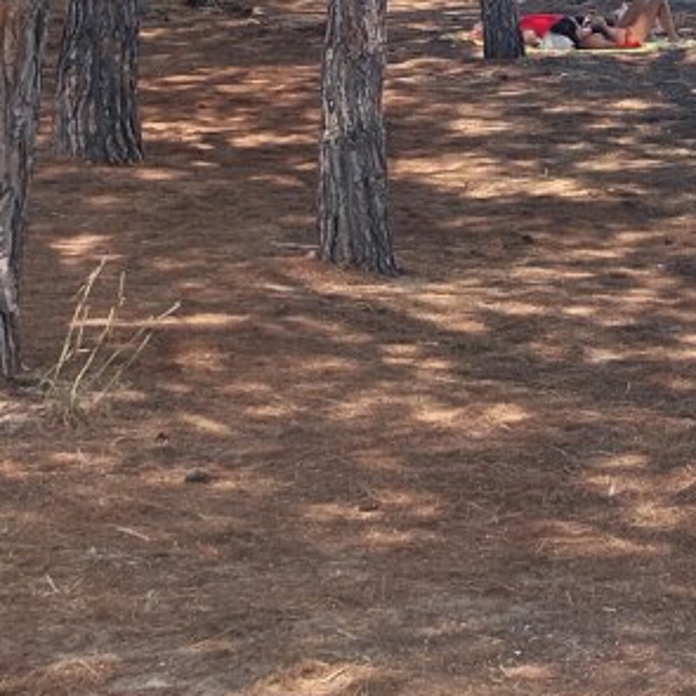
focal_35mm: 108
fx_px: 2457
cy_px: -457
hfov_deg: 14.9
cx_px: 1050
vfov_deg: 14.6
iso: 25
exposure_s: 1/278
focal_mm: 5.23
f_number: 1.8
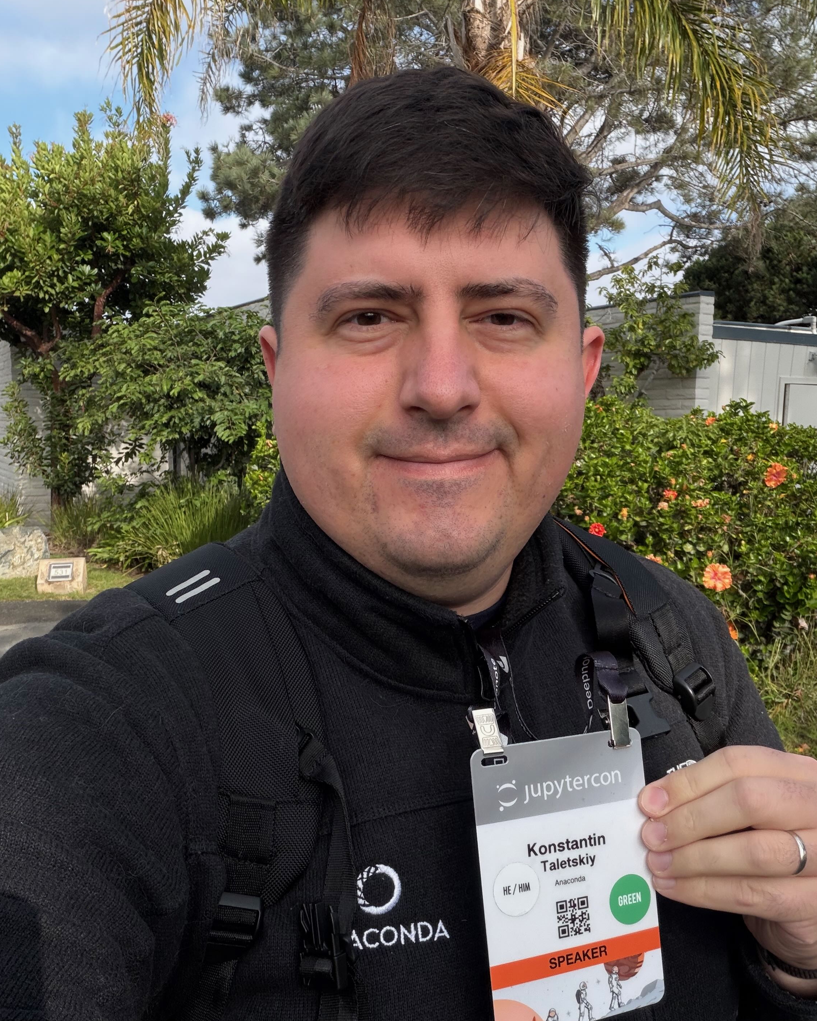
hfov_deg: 45.8
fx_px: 967
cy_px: 536
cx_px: 411
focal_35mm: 32
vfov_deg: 55.6
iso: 32
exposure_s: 1/826
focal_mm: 2.71
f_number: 1.9
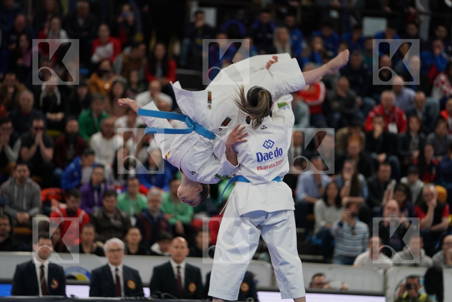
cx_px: 226
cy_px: 151
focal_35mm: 181
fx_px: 2272
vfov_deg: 7.6
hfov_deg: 11.4
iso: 800
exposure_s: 1/500
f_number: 2.8
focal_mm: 181
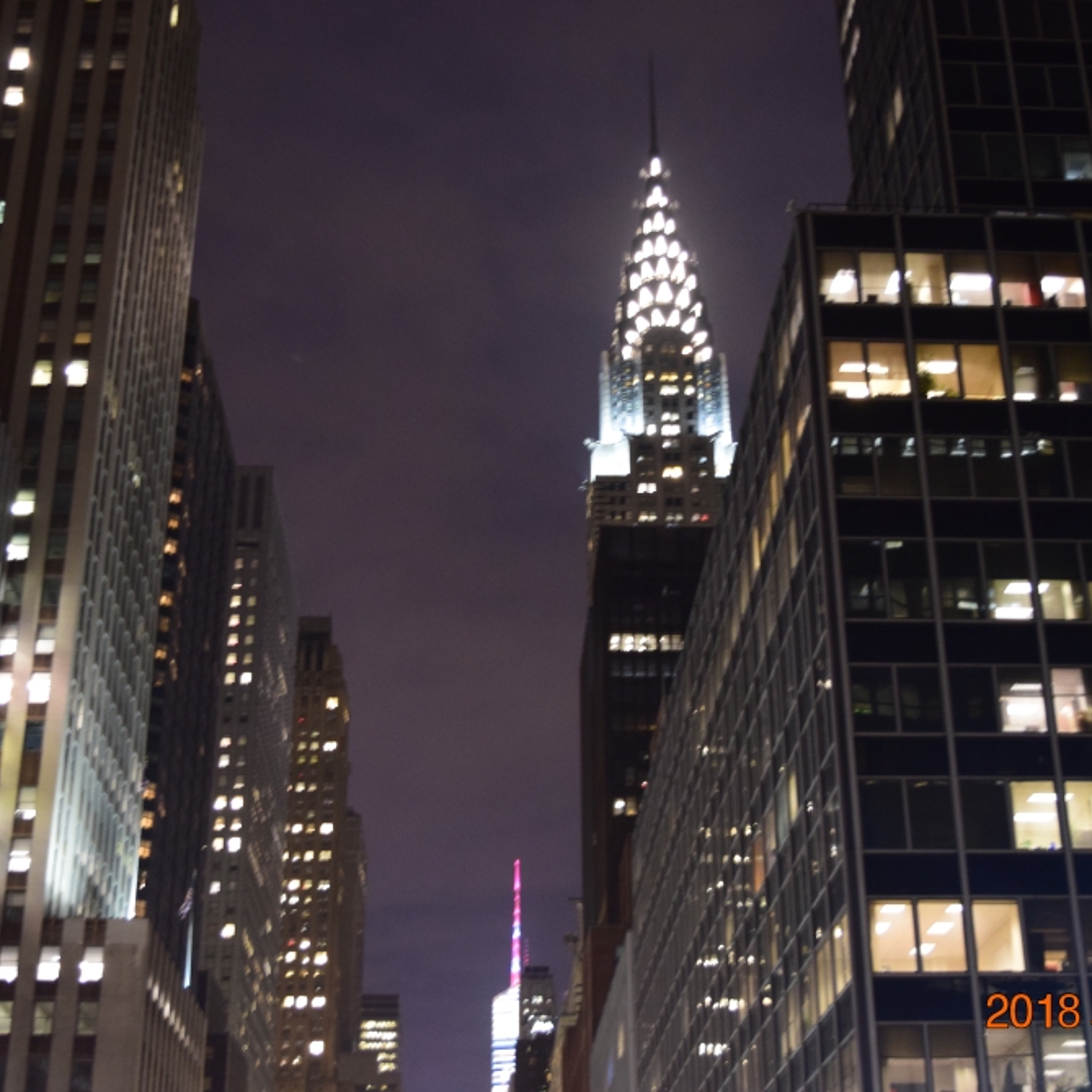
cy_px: 539
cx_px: 547
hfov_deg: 32.4
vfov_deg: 32.4
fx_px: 1879
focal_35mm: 53
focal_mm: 27
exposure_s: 1/5
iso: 1600
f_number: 4
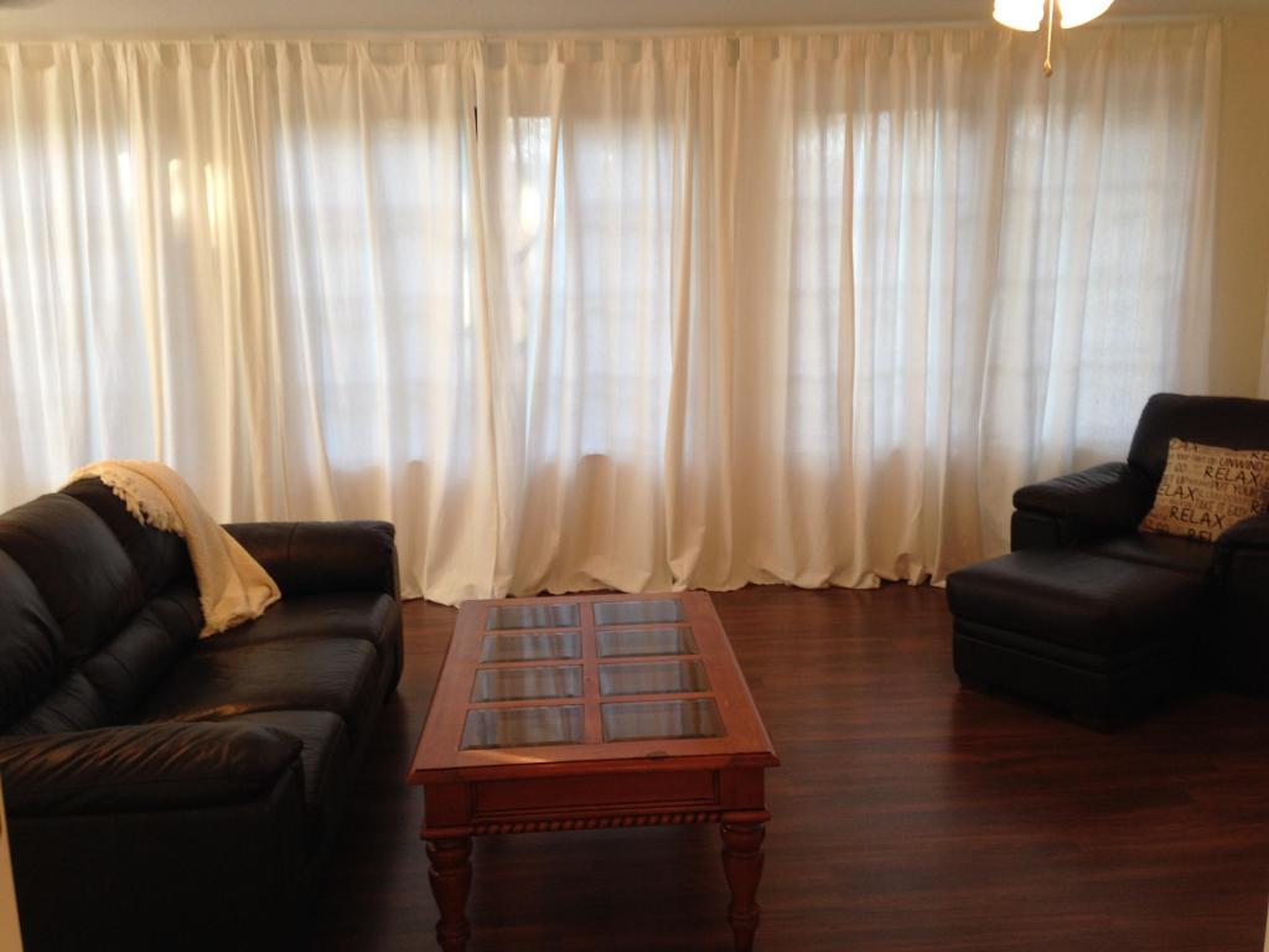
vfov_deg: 42.9
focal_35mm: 33
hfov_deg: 55.4
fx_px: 1210
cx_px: 634
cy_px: 476
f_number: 2.4
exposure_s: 1/20
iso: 80
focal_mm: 4.12
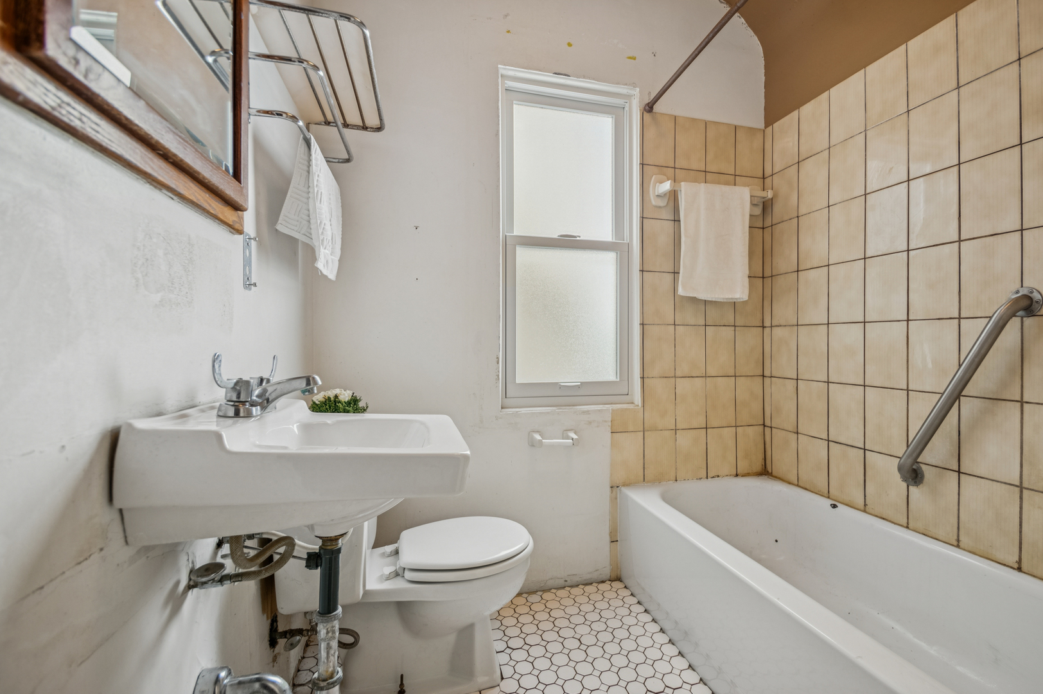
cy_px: 347
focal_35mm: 15
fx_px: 434
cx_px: 522
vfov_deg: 77.2
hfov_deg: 100.4
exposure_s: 1/20
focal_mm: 10
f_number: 8
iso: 400
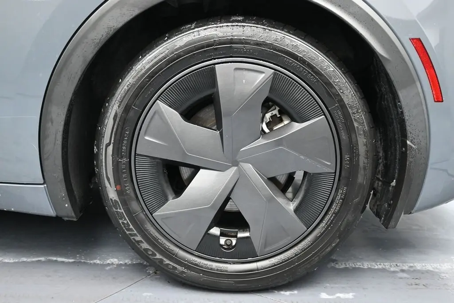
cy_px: 152
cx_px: 227
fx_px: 473
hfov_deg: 51.3
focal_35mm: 38
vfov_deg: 35.5
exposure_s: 1/125
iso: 2000
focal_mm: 25
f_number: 4.2
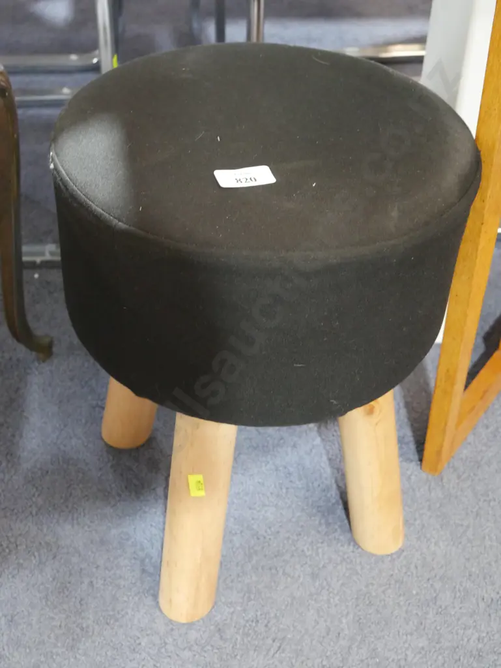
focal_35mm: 54
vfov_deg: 35.5
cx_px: 250
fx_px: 1041
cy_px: 334
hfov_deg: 27.1
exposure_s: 1/25
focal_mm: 27
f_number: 5.3
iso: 3200
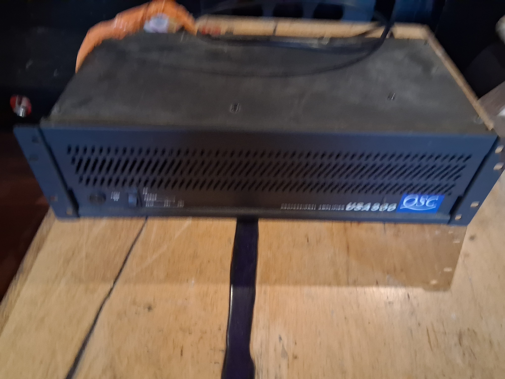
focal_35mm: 26
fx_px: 379
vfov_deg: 53.1
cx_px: 252
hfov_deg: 67.3
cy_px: 190
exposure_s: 1/20
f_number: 1.8
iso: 1000
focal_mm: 3.98
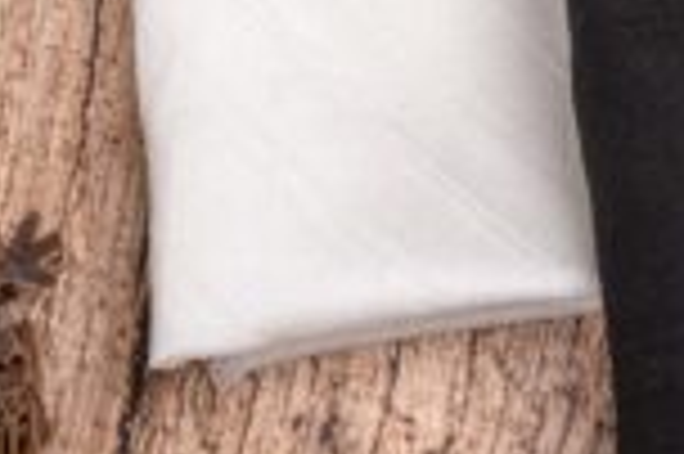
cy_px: -119
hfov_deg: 15.8
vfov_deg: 10.5
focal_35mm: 128
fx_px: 2429
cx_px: 666
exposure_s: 1/125
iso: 80
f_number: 16
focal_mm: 39
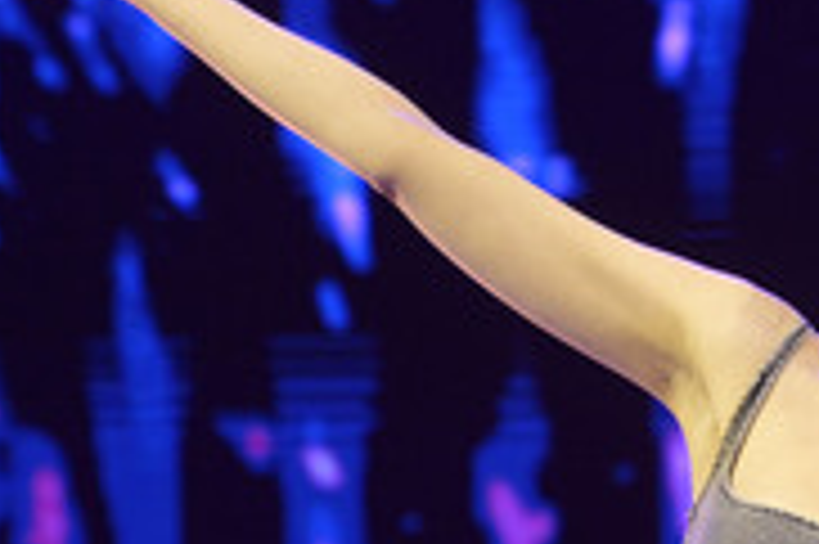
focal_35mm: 495
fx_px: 11251
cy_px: 355
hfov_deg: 4.2
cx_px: 790
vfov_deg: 2.8
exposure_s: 1/800
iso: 4000
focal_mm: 200
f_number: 5.6
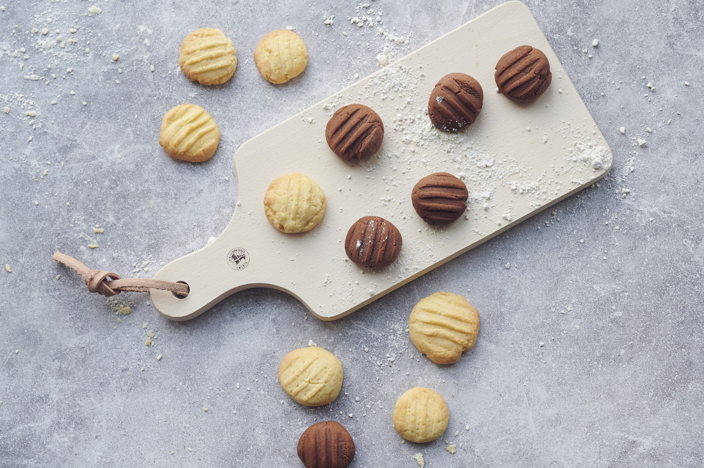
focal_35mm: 50
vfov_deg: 27.0
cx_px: 352
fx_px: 977
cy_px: 234
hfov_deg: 39.6
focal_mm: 50
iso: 250
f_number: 9
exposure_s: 1/25
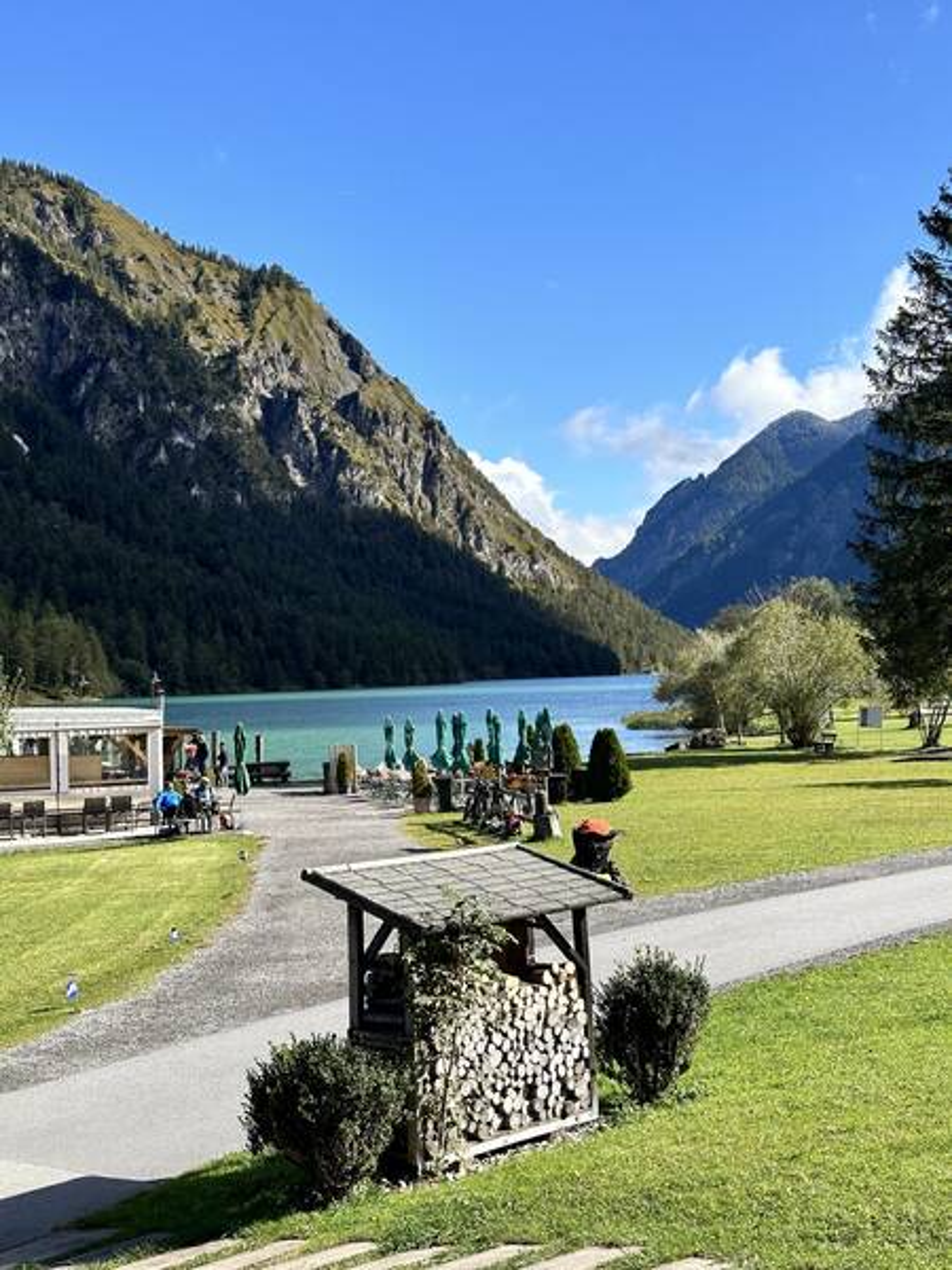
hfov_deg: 30.3
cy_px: 635
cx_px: 476
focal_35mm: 48
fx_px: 1760
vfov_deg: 39.7
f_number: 1.78
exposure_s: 1/2732
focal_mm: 6.86
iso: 64
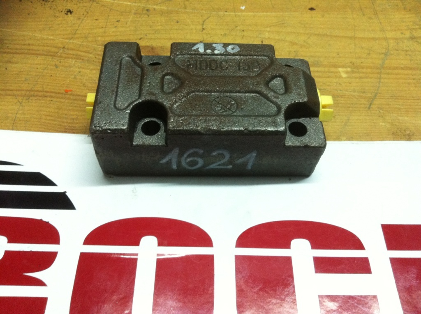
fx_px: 425
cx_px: 210
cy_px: 157
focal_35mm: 35
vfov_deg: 40.6
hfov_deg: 52.7
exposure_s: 1/17
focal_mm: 3.85
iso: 250
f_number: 2.8
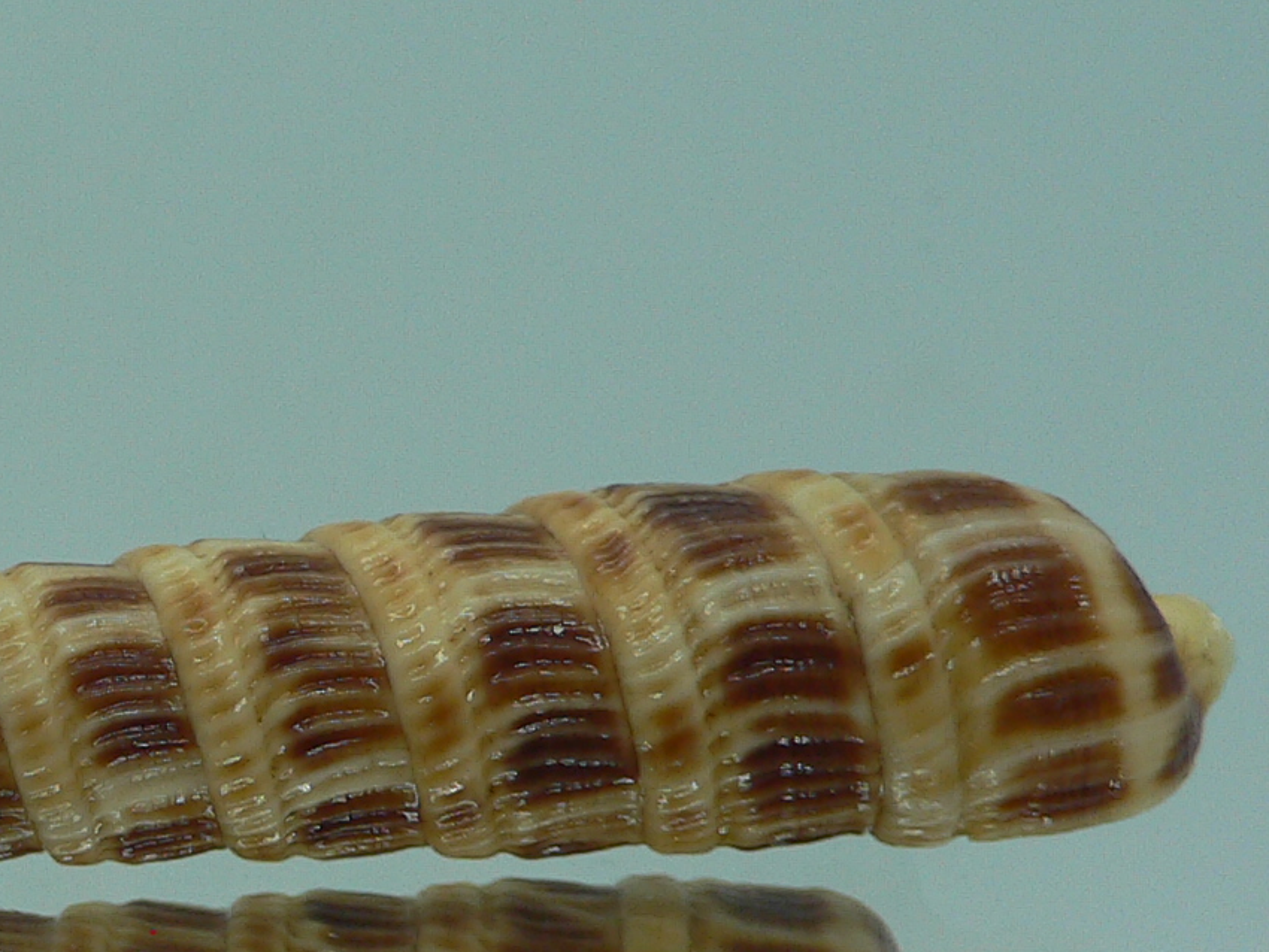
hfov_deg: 22.6
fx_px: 3044
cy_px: 710
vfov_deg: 17.7
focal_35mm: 83
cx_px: -15
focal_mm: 4.6
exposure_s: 1/60
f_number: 2.8
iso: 80
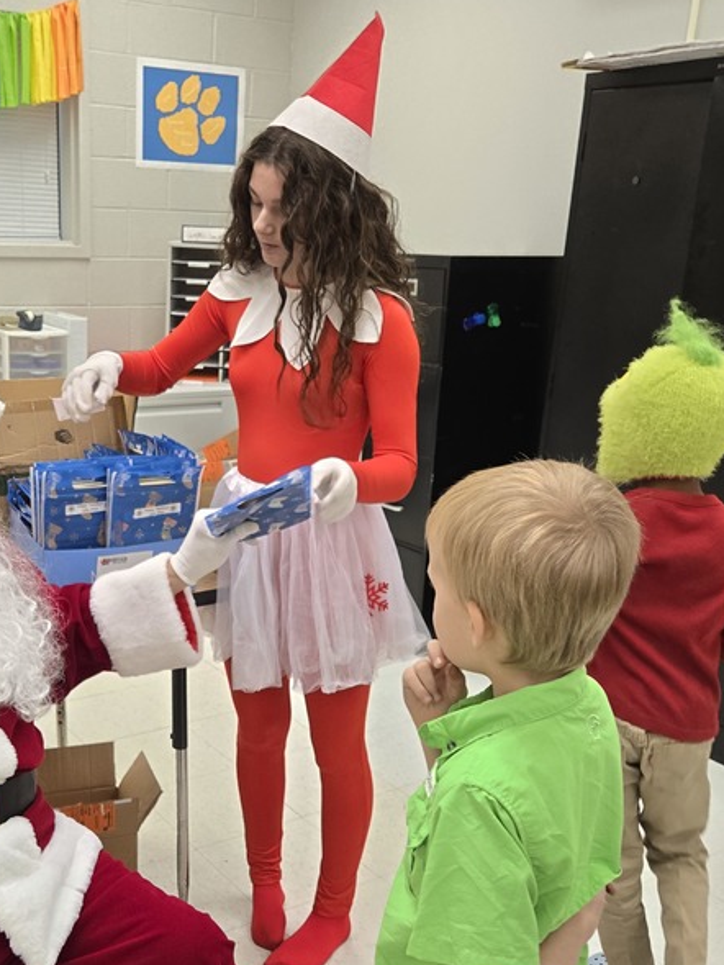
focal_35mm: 40
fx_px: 1115
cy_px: 564
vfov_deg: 46.6
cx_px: 241
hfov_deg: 35.6
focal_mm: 5.4
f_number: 1.8
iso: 160
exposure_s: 1/120
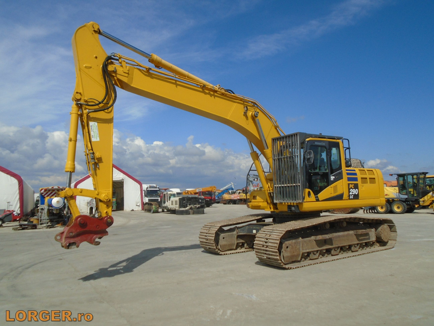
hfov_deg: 67.3
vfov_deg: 53.1
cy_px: 163
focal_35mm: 26
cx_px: 217
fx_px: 326
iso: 100
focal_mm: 4.6
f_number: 8
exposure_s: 1/400
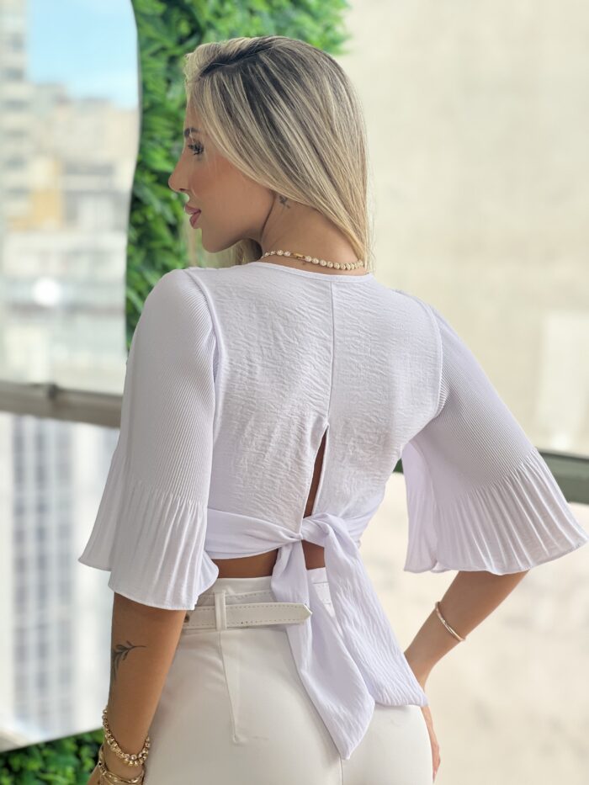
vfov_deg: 25.3
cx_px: 294
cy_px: 392
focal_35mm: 77
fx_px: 1747
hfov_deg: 19.1
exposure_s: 1/120
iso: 80
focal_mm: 9
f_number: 2.8
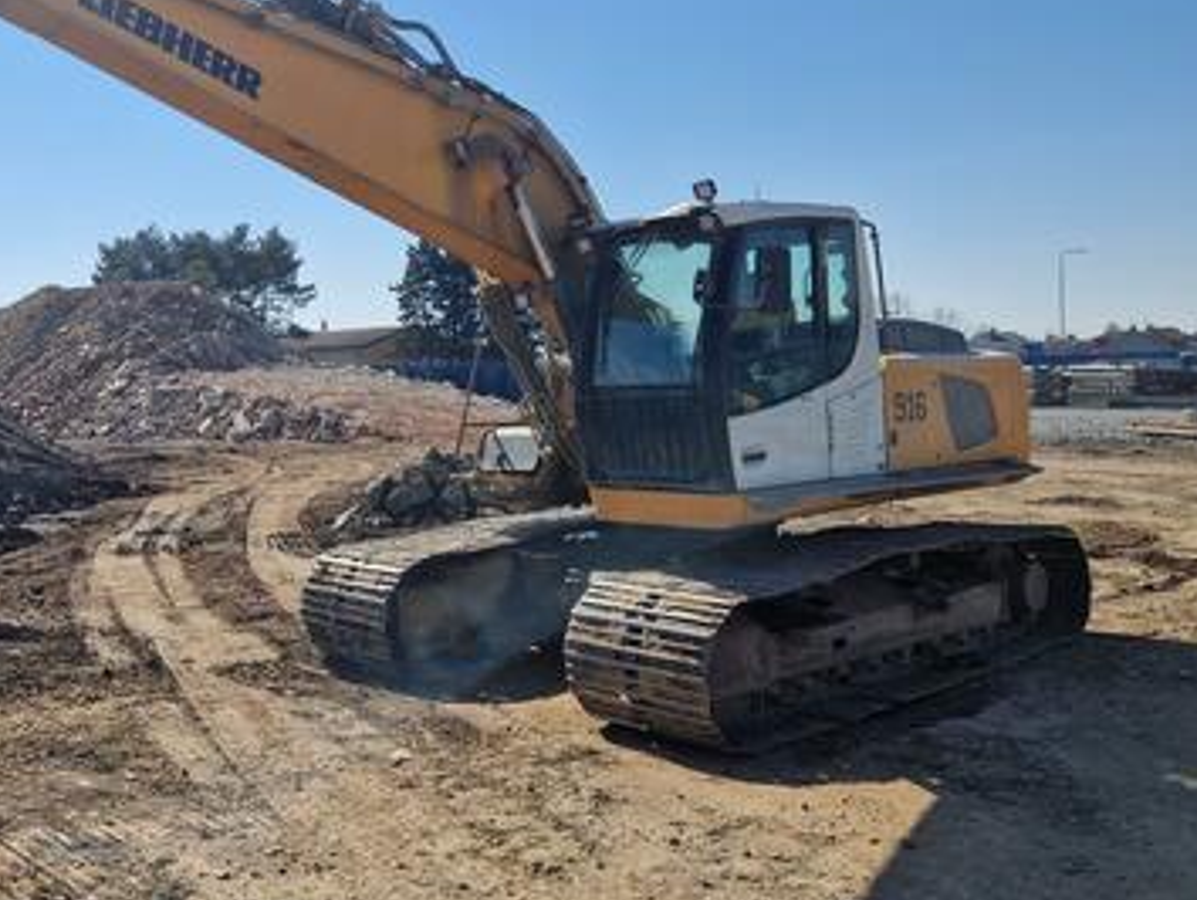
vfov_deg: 38.5
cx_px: 304
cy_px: 355
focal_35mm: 37
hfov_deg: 48.3
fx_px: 1280
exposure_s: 1/2720
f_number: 1.8
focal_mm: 5.4
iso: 50
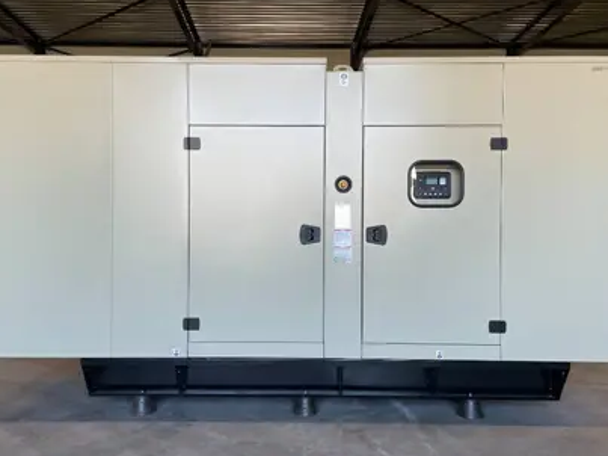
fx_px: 544
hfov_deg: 58.3
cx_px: 290
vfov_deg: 45.4
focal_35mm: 31
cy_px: 236
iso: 50
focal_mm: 4.2
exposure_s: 1/100
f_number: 1.6
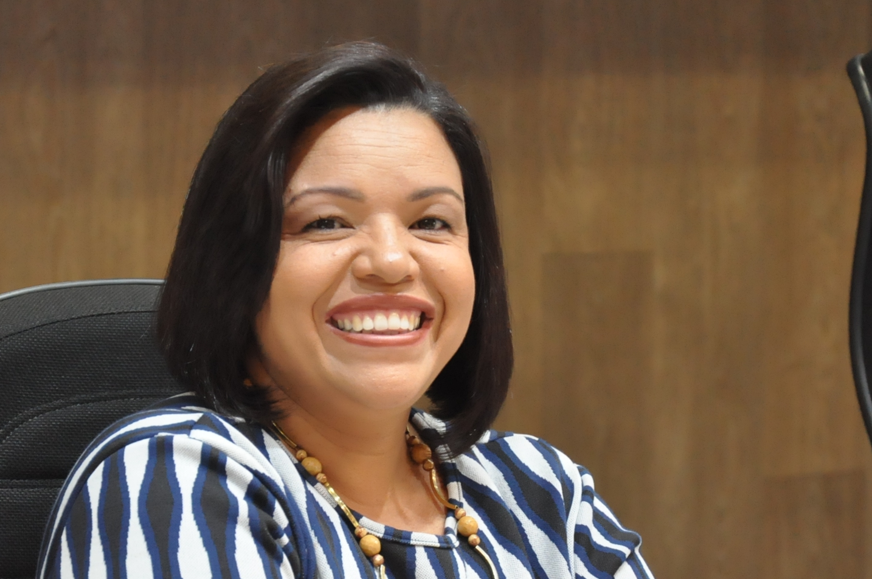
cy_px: 380
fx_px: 3798
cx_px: 334
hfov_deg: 13.1
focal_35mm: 157
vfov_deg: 8.7
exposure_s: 1/60
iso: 2000
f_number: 5.3
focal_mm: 70
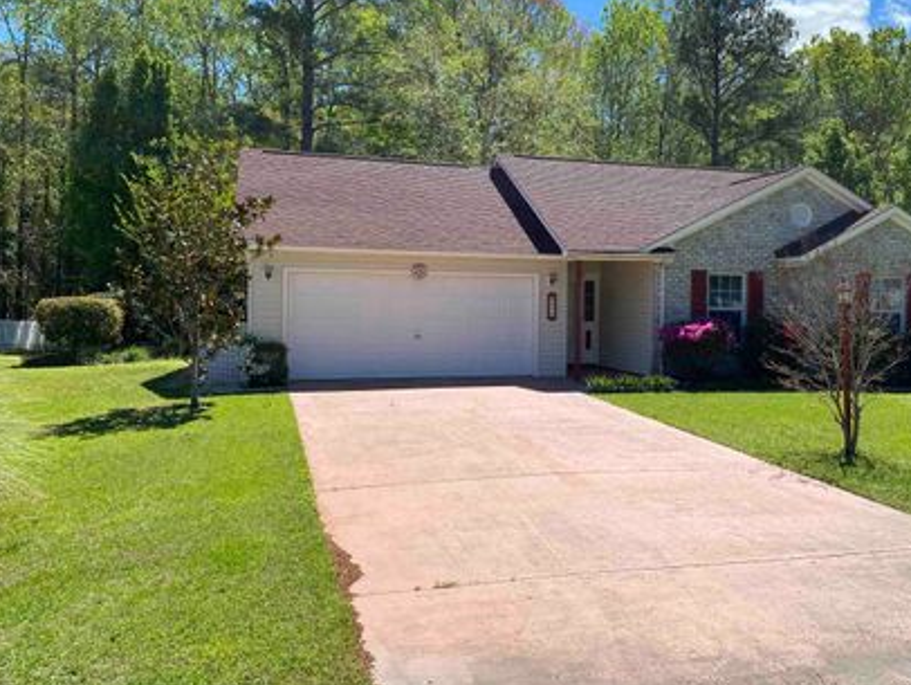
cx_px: 554
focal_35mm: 32
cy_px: 289
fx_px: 843
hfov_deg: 56.3
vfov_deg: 44.1
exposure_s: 1/2755
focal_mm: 4.25
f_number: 1.8
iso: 32
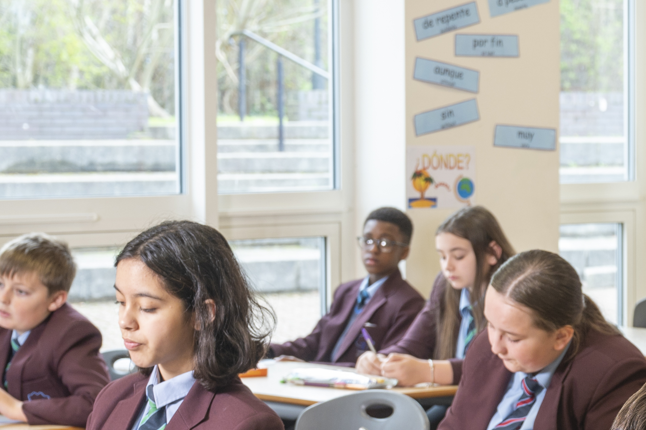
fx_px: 2277
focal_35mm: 127
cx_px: 701
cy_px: 264
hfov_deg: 15.7
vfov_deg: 10.8
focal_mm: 44
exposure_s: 1/30
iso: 250
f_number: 5
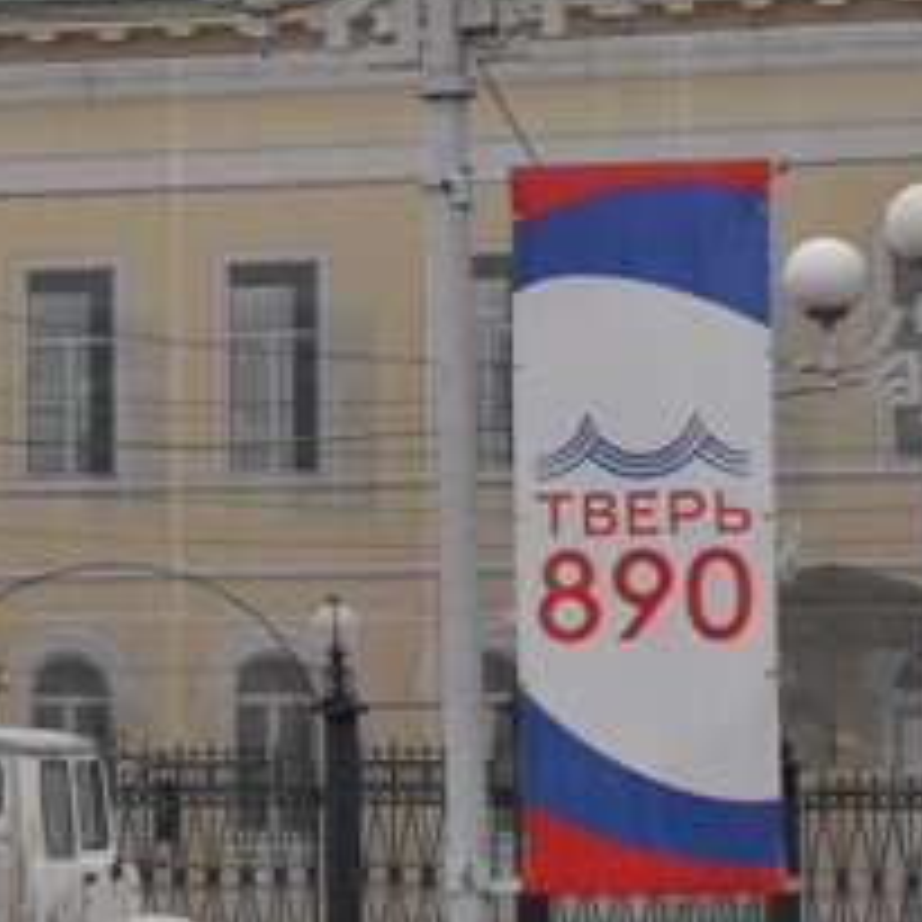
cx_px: -675
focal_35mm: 215
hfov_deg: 7.9
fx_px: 6466
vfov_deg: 8.1
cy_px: 220
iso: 3200
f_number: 11
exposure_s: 1/500
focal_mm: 45
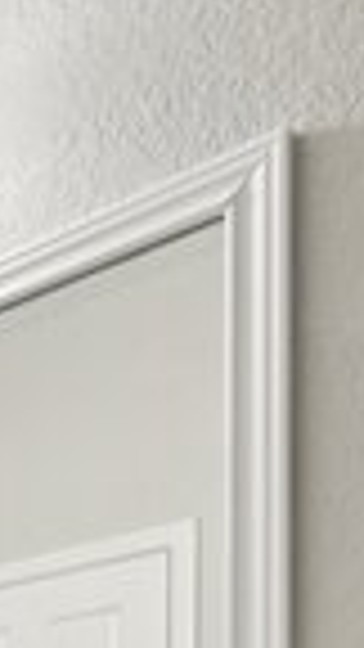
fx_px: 1115
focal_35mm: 65
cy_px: 902
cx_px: -553
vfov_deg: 26.1
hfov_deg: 13.1
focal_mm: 14
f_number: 8
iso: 800
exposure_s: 1/60
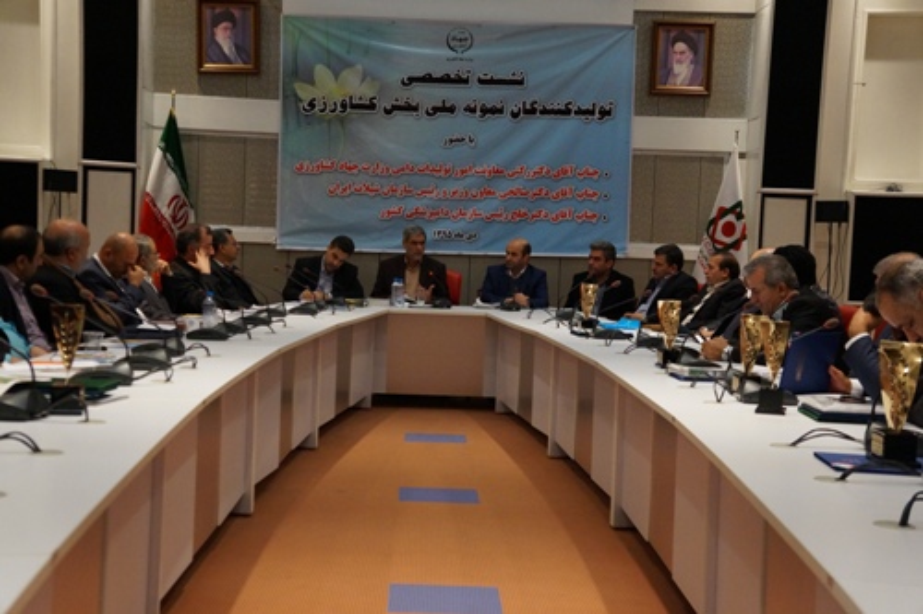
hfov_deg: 37.9
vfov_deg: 25.7
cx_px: 462
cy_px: 307
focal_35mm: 52
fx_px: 1346
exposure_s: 1/160
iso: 2500
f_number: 4.5
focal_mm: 35
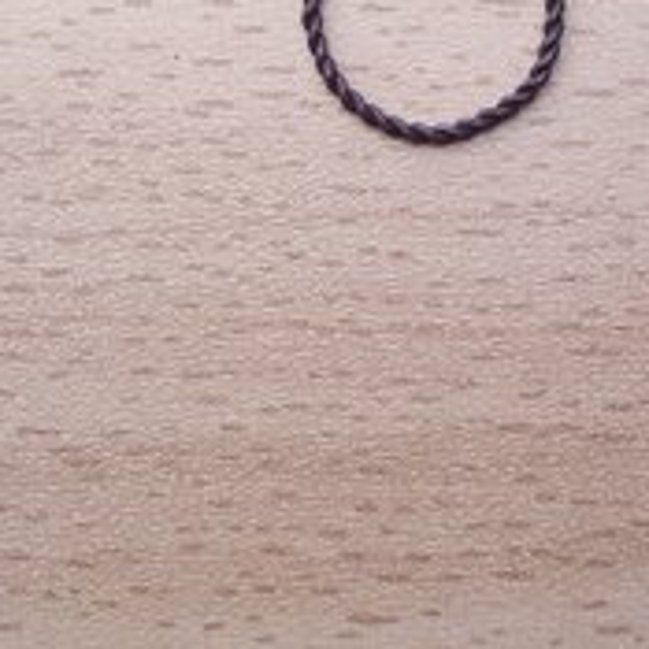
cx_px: 449
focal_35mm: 86
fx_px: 1824
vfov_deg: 19.6
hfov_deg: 20.1
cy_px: 13
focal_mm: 5.6
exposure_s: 1/90
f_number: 2.7
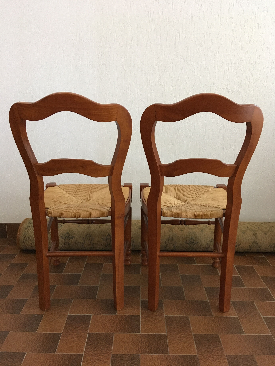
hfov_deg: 48.2
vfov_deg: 61.7
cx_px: 138
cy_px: 183
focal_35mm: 29
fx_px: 307
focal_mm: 4.15
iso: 200
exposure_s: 1/33
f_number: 2.2
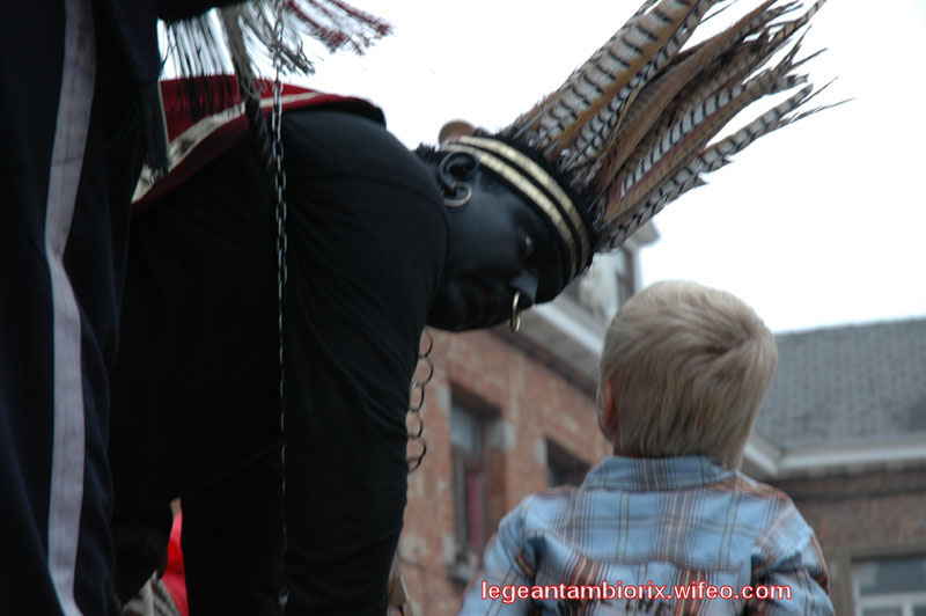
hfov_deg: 19.5
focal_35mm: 105
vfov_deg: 13.0
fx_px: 2699
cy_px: 308
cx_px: 463
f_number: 6.3
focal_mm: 70
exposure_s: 1/160
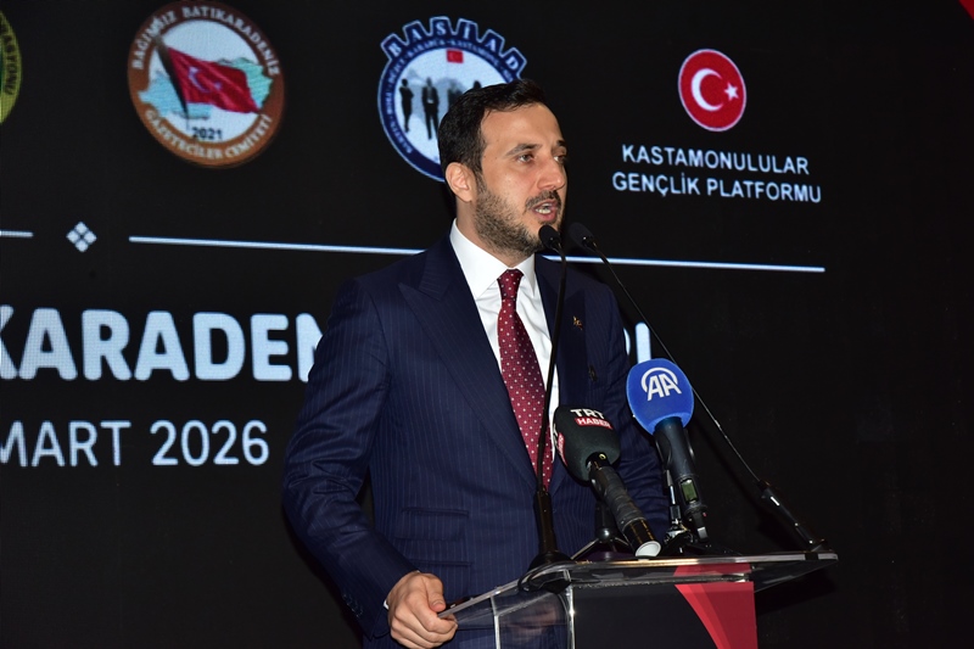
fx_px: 2299
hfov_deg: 23.9
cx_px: 487
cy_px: 324
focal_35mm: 85
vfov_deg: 16.1
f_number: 6.3
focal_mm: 85
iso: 640
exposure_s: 1/125
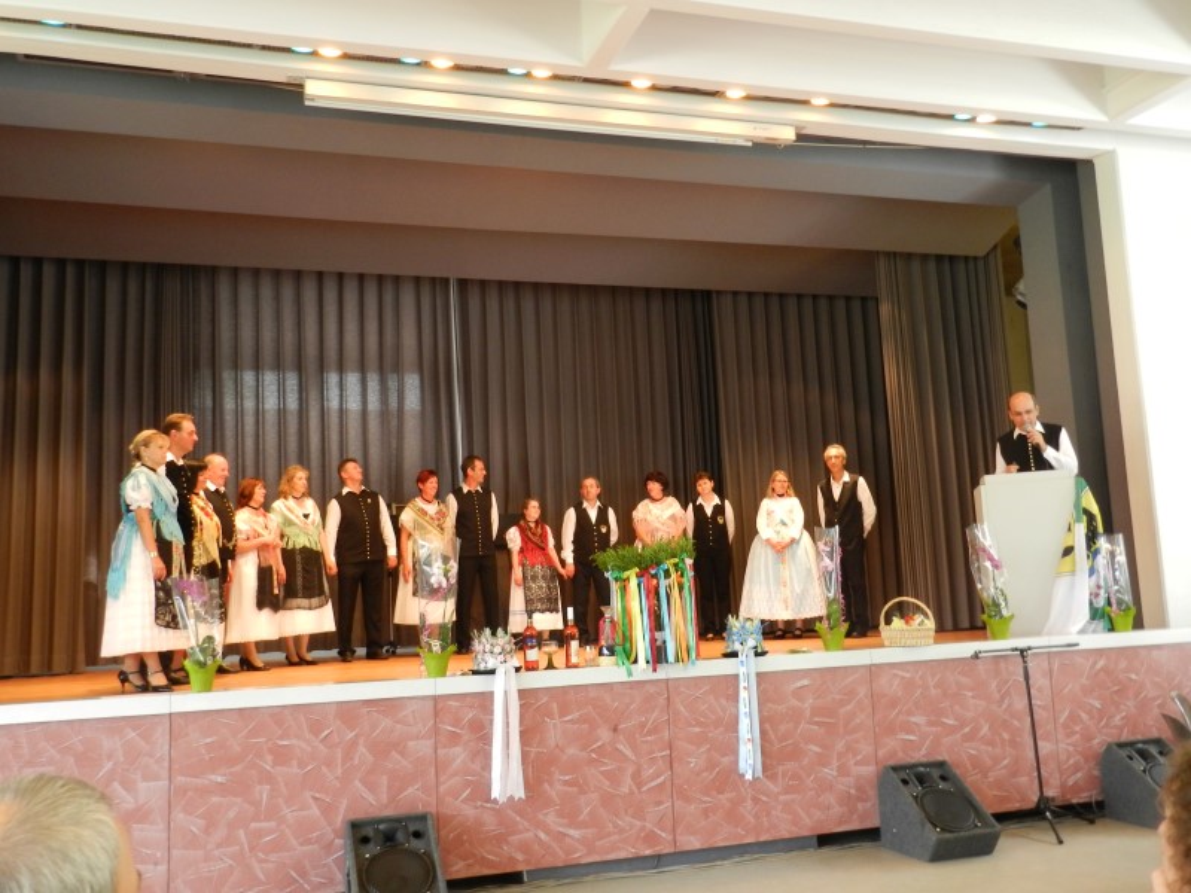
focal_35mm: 32
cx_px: 596
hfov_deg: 56.8
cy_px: 446
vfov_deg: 44.2
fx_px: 1101
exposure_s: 1/25
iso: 320
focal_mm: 5.6
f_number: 3.7
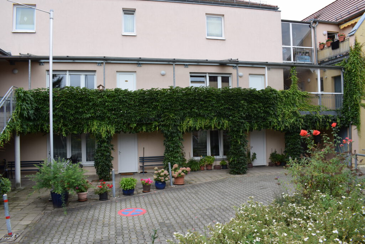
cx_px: 182
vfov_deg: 47.9
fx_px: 274
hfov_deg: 67.4
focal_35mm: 27
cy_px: 122
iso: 400
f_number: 7.1
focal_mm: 18
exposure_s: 1/200
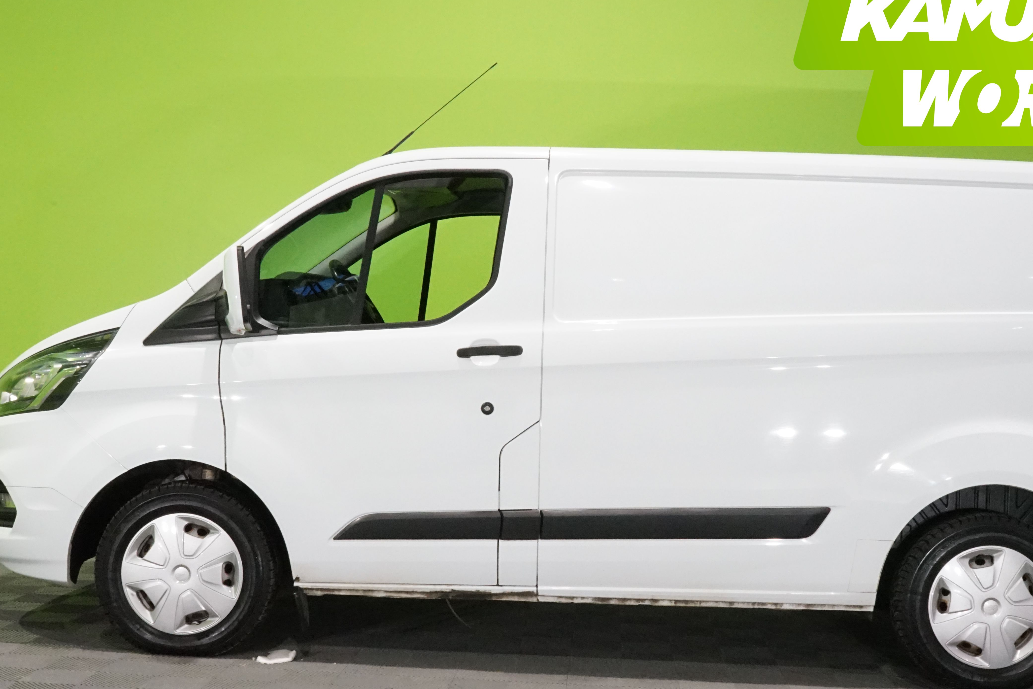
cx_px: 578
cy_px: 399
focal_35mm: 49
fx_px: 1406
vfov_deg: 27.5
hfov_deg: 40.3
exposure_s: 1/20
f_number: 25
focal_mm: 34
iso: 6400
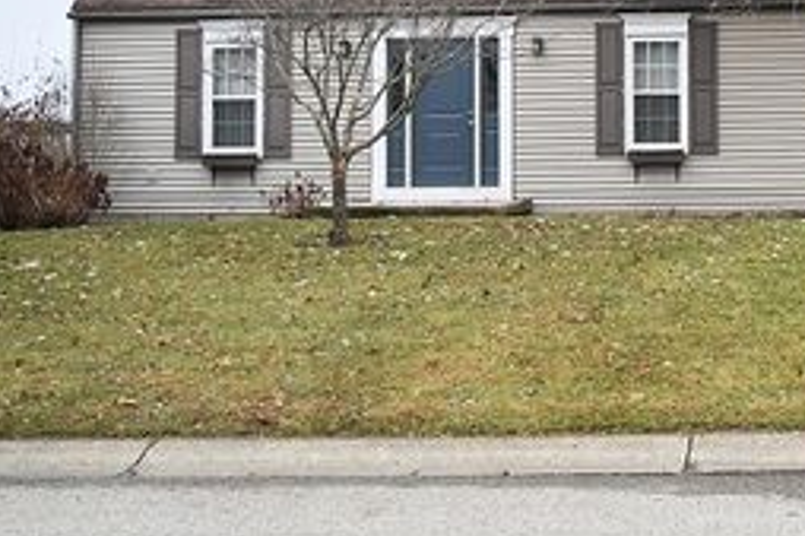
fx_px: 1452
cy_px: 90
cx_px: 783
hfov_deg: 29.2
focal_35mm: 65
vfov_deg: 20.6
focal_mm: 22
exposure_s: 1/80
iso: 400
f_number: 4.5
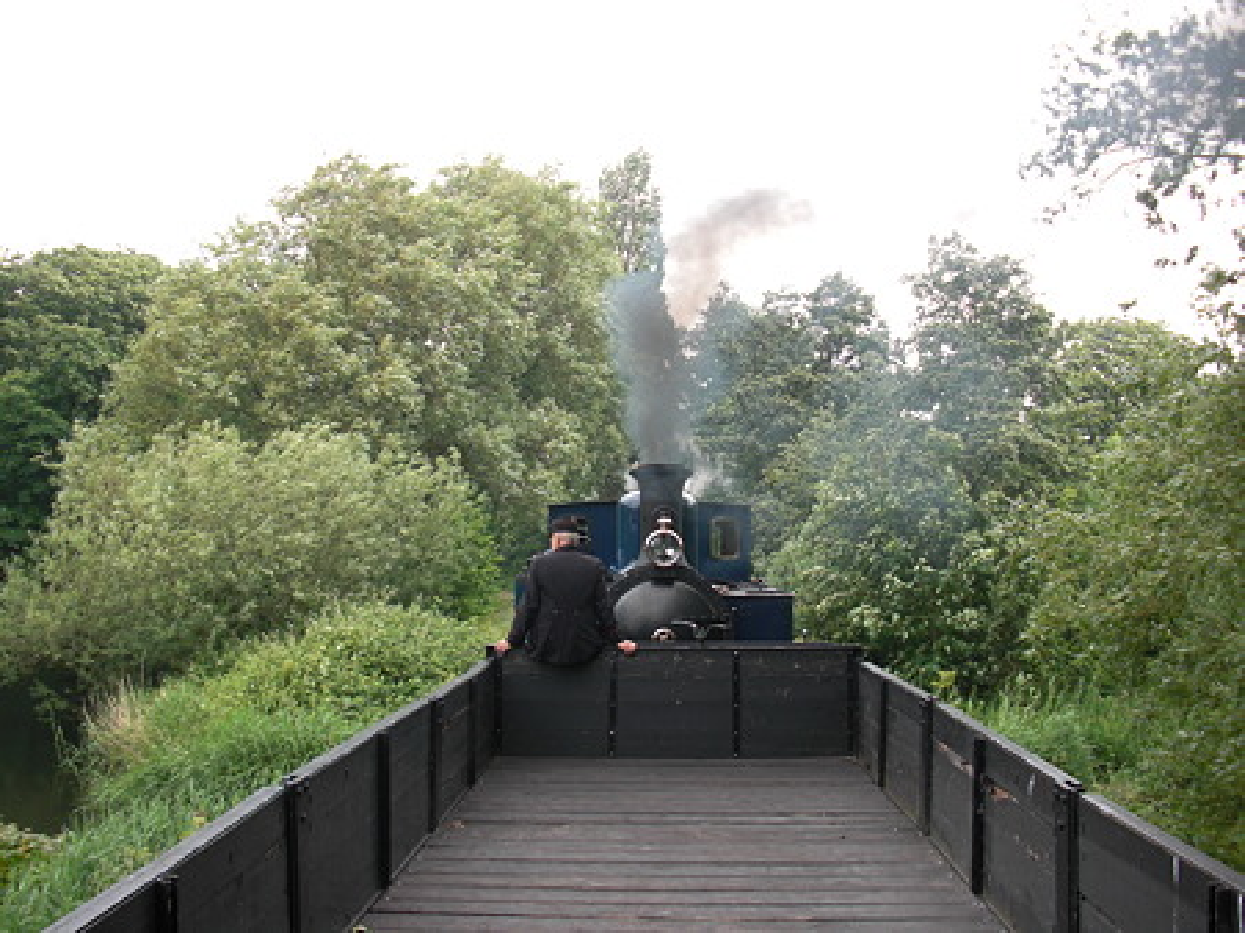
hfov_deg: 51.4
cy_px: 466
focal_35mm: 36
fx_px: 1294
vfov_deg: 39.6
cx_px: 622
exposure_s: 1/125
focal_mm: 6.3
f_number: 2.8
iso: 50
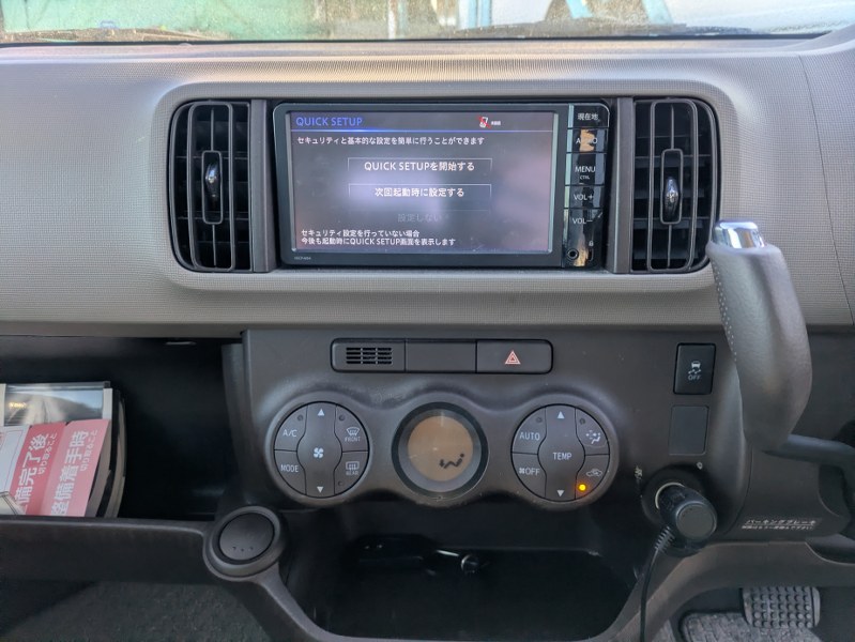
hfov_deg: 69.4
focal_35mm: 25
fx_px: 618
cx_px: 428
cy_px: 321
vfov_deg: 54.9
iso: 94
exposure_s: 1/221
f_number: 1.89
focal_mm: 5.43
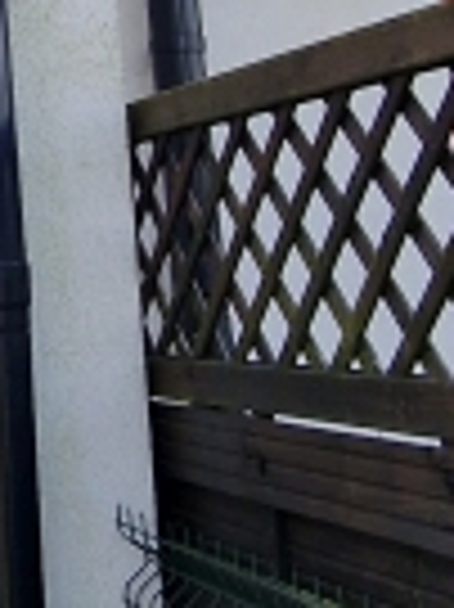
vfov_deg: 23.1
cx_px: -189
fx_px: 1436
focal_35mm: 82
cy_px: 38
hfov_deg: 16.6
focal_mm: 2.2
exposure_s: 1/772
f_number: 2.2
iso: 50
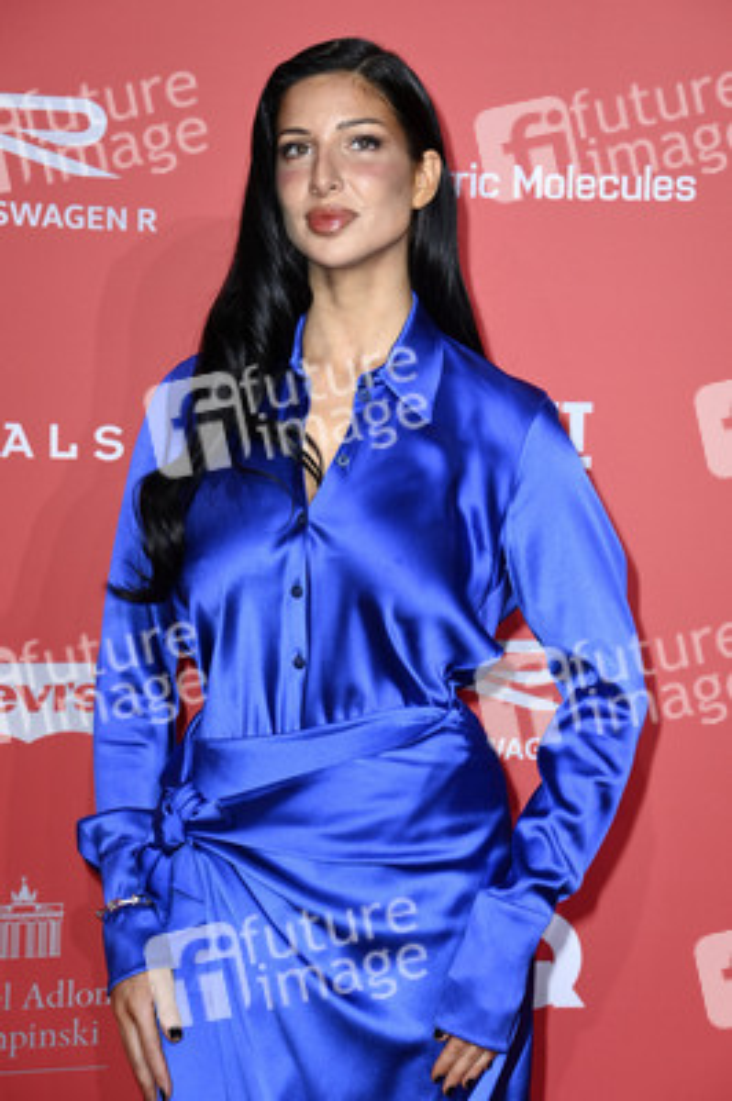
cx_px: 366
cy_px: 550
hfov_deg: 14.8
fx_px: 2811
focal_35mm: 92
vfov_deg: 22.2
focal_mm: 92
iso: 800
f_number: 5.6
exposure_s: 1/250
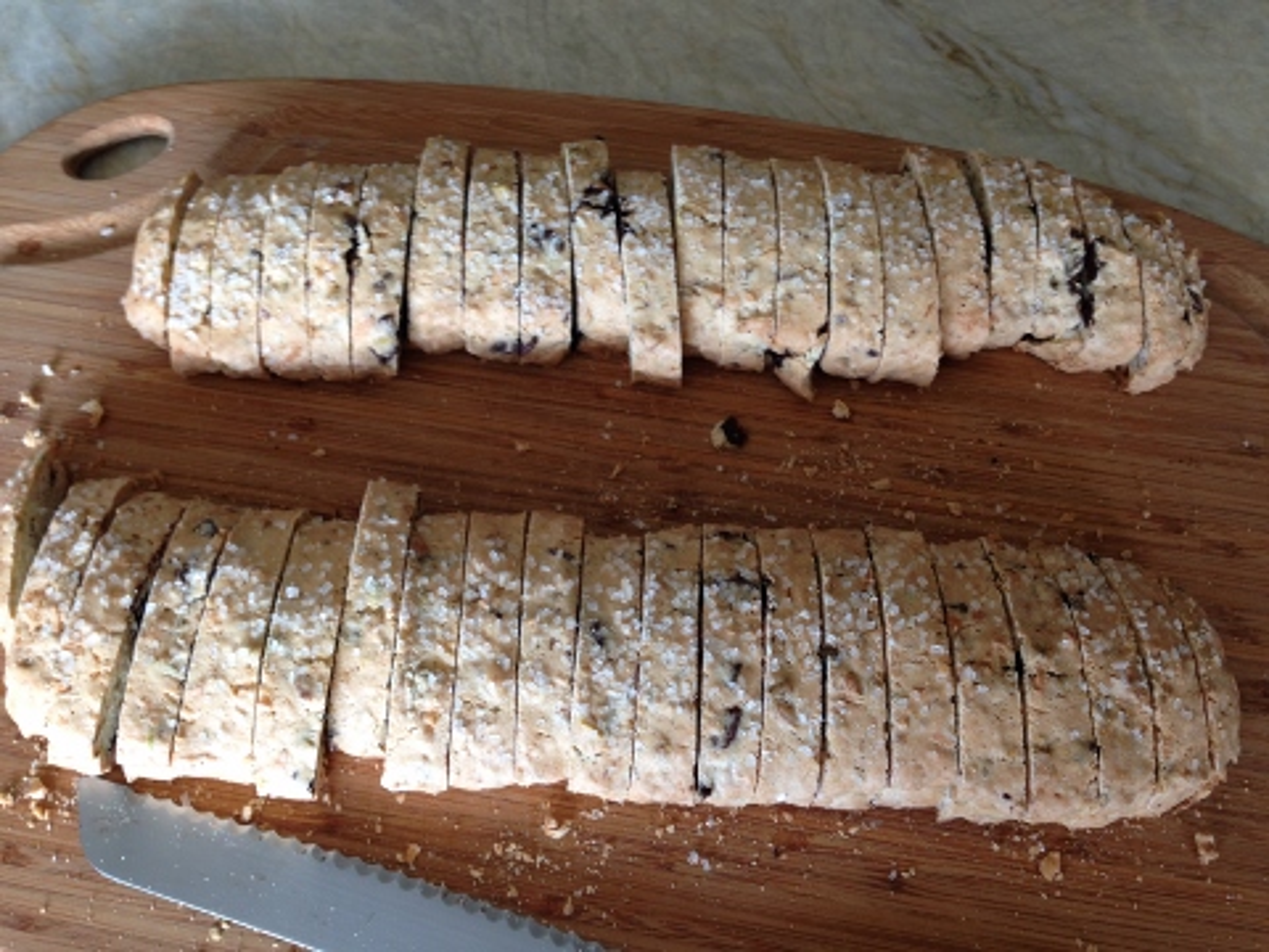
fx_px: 1210
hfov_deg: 55.4
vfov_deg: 42.9
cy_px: 476
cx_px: 634
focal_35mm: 33
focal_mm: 4.12
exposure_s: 1/30
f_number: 2.4
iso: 64
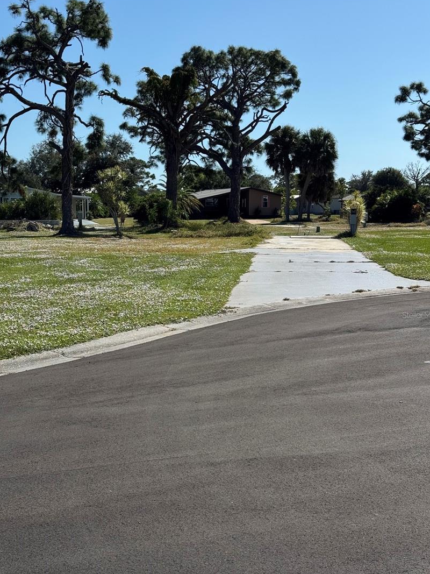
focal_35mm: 54
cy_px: 315
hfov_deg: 27.0
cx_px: 198
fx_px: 895
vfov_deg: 35.5
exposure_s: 1/5848
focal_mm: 6.76
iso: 64
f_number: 1.78
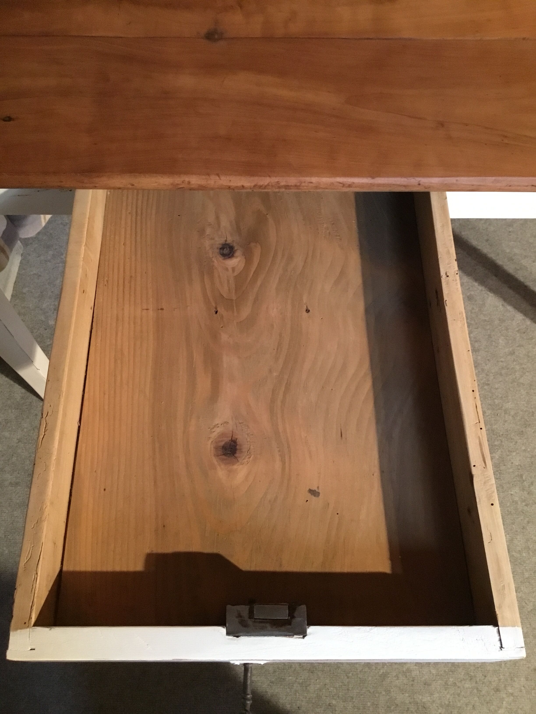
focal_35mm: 31
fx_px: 640
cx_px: 268
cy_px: 357
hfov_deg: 45.4
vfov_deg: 58.4
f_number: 2.4
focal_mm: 3.3
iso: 250
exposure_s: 1/17
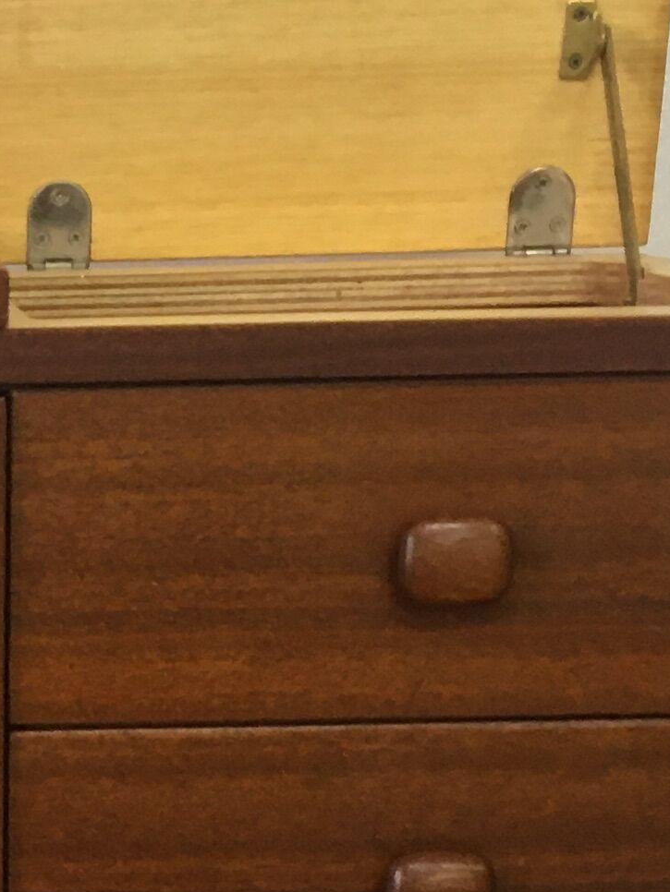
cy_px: 990
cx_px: -306
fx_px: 3121
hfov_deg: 11.8
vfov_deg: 15.8
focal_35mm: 121
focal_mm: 4.15
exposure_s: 1/33
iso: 125
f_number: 2.2
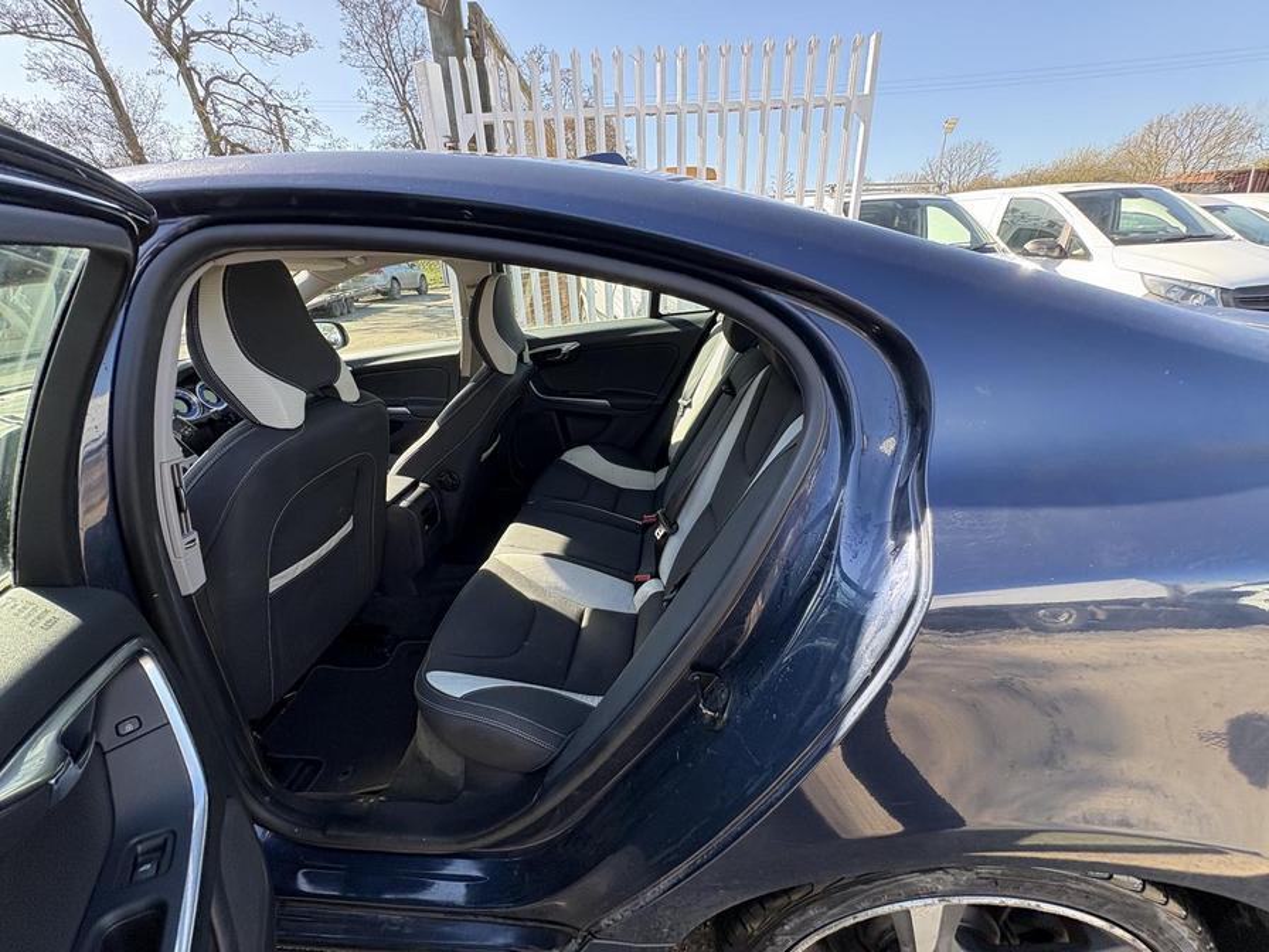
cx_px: 634
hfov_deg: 102.1
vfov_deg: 85.7
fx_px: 513
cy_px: 476
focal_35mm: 14
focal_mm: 2.22
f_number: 2.2
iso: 80
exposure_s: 1/137
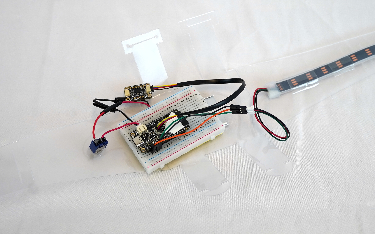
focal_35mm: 59
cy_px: 95
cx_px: 194
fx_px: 603
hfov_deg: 34.5
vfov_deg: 22.0
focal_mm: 35
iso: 320
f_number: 4.5
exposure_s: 1/160
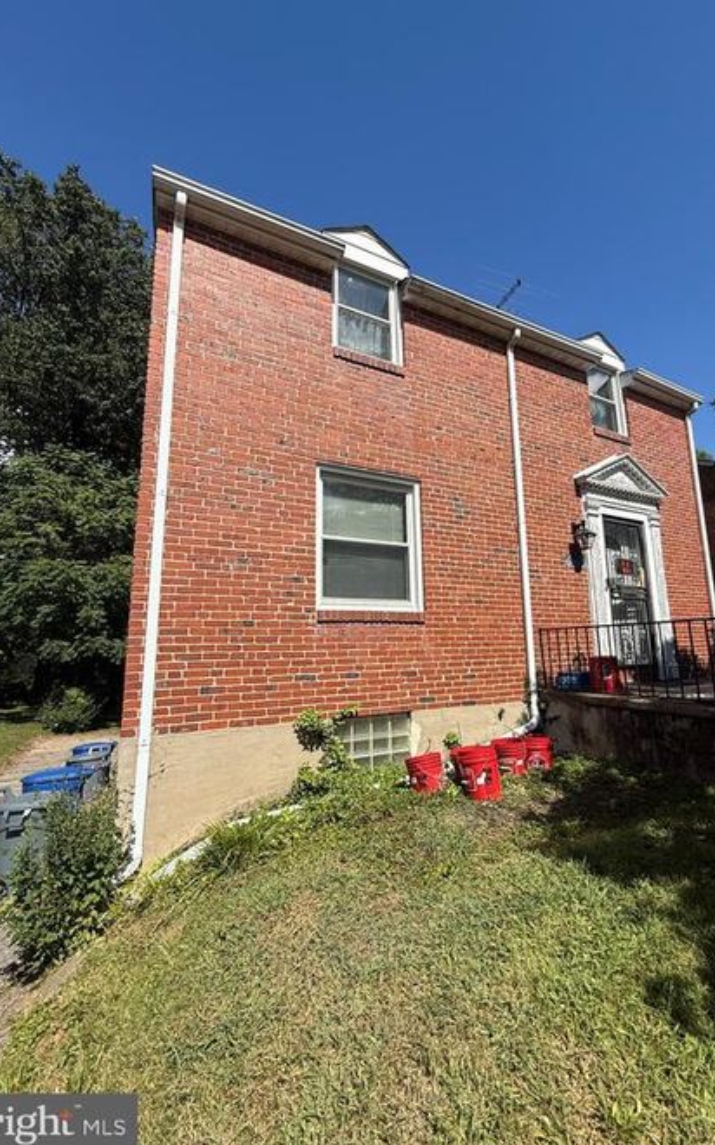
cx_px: 384
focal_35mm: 15
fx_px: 468
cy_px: 577
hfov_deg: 74.6
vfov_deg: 101.5
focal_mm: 2.22
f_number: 2.2
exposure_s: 1/2506
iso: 50
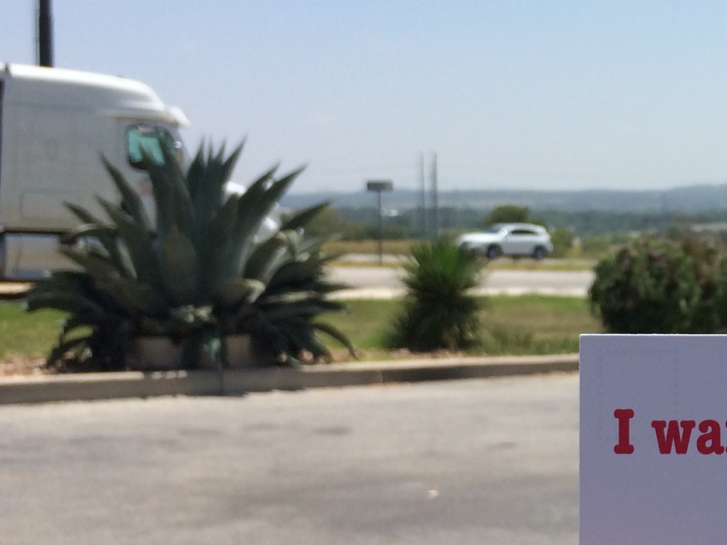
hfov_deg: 24.2
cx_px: 771
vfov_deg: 19.4
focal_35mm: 76
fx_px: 1596
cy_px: 226
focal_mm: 4.15
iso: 32
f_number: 2.2
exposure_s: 1/2564
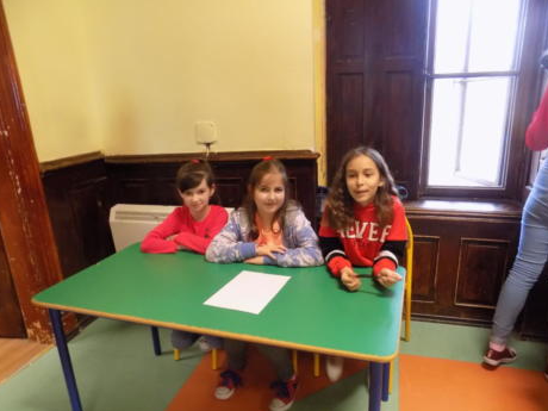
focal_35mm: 25
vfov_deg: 54.8
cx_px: 289
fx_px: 396
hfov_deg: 69.3
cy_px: 221
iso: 400
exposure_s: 1/13
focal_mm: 4
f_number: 3.1
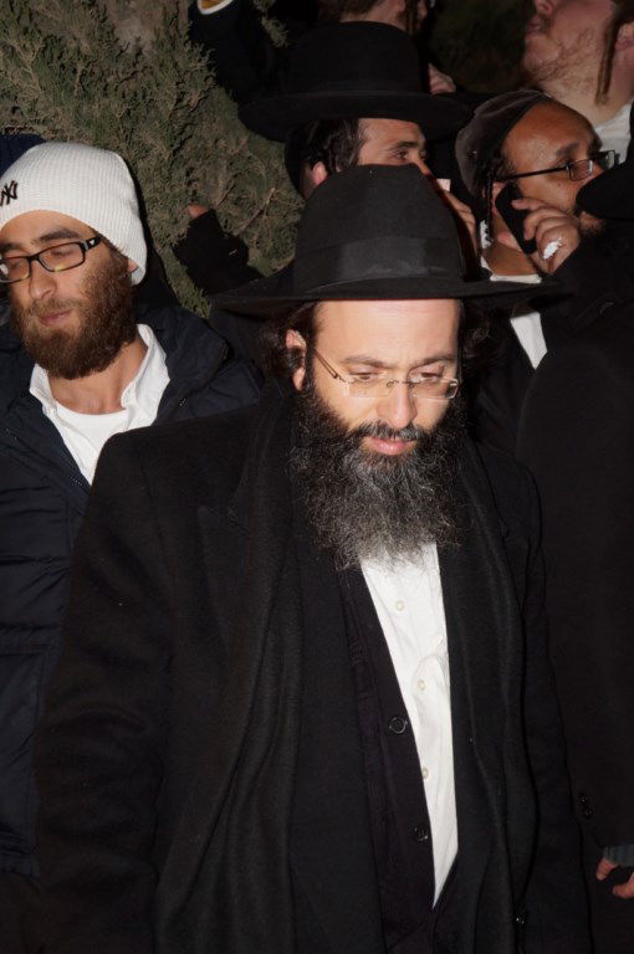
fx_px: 1589
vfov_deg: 33.4
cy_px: 477
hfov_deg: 22.6
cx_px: 317
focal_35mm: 60
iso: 800
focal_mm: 40
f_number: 4.5
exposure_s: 1/60
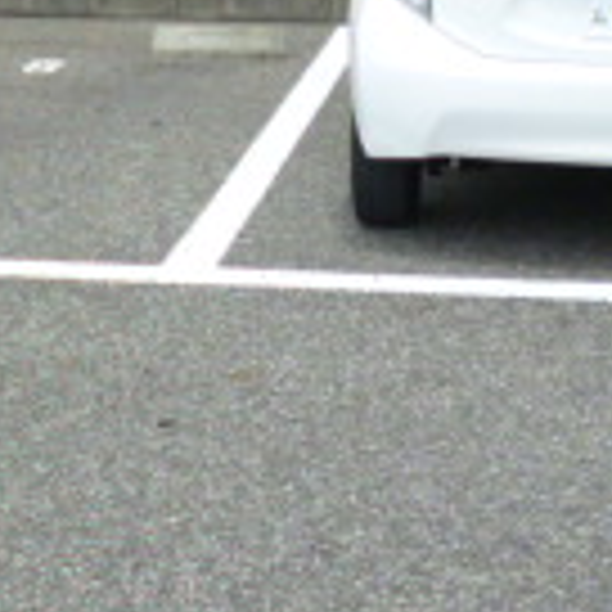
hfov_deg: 17.4
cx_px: 302
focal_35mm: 100
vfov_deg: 17.3
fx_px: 2000
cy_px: 144
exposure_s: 1/1000
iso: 100
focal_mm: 4.3
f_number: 2.5
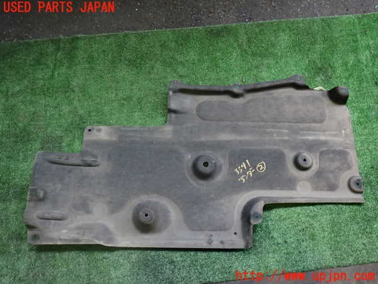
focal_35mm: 30
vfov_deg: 46.8
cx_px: 189
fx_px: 328
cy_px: 142
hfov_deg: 60.0
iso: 320
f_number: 2.3
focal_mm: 5.4
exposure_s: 1/60
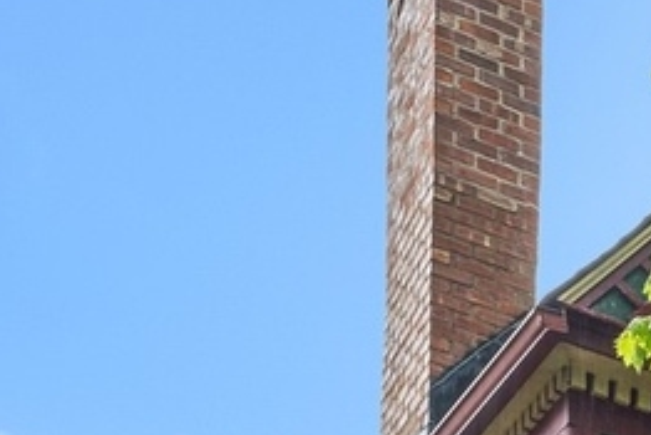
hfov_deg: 12.1
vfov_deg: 8.6
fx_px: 2569
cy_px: 1121
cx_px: 1481
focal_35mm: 142
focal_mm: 23
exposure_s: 1/50
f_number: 8
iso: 320
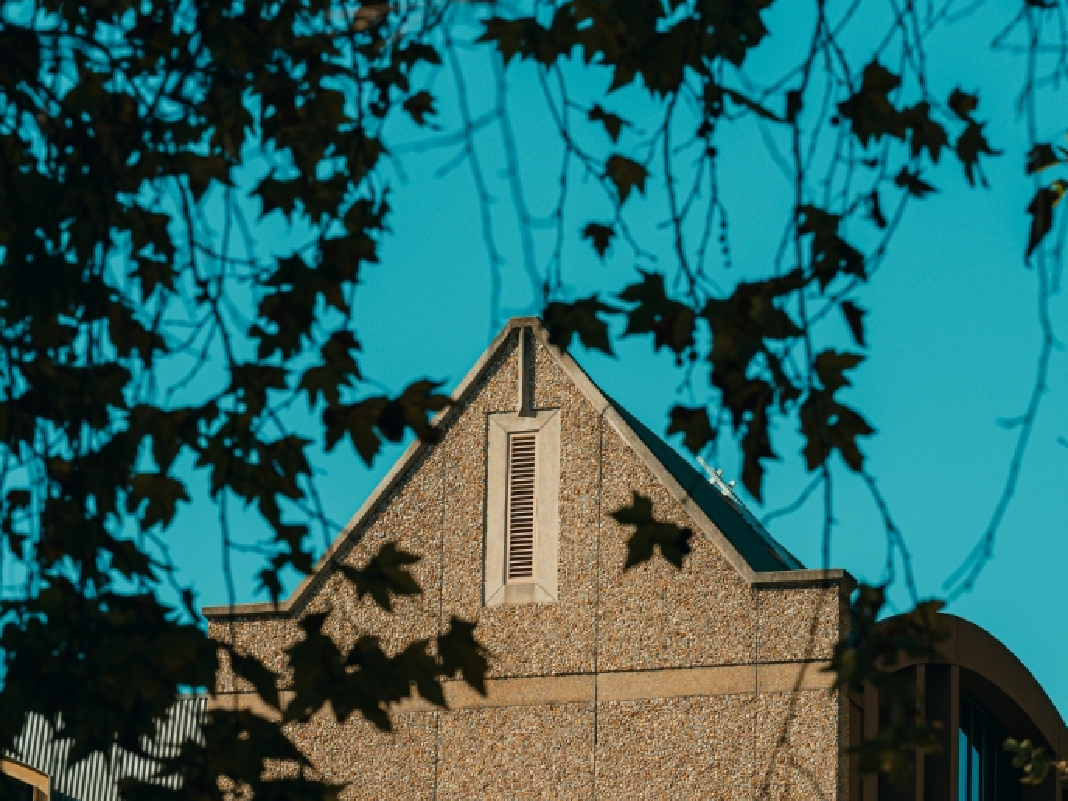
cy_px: 813
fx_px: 5861
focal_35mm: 190
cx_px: 525
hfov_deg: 10.4
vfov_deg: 7.8
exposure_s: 1/600
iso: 200
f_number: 5.6
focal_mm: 110
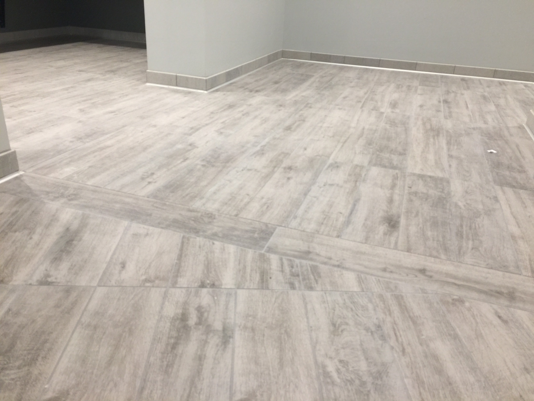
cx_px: 267
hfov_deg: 61.7
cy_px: 200
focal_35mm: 29
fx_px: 447
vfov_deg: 48.2
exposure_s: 1/30
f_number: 2.2
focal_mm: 4.15
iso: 50
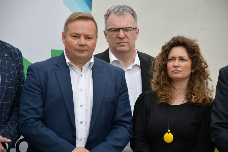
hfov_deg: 12.2
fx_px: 1064
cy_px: 76
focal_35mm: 168
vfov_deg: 8.2
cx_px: 114
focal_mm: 112
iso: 220
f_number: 5.6
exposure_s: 1/250
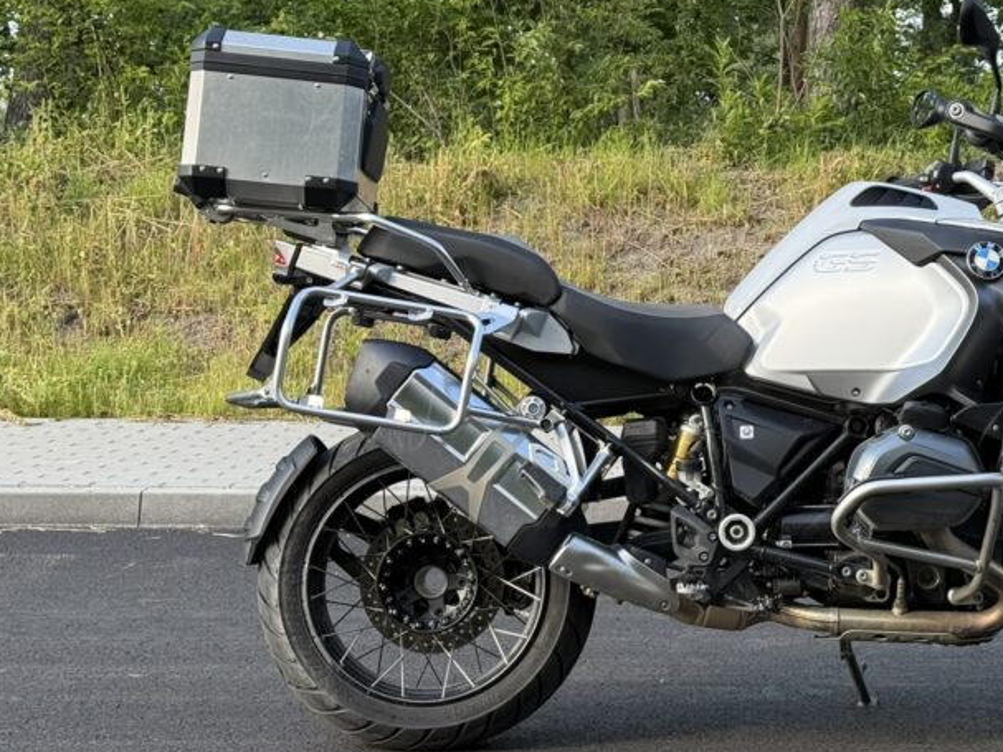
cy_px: 321
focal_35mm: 81
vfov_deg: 18.2
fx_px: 2347
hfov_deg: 23.7
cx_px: 813
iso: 80
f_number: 1.78
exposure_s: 1/390
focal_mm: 6.76
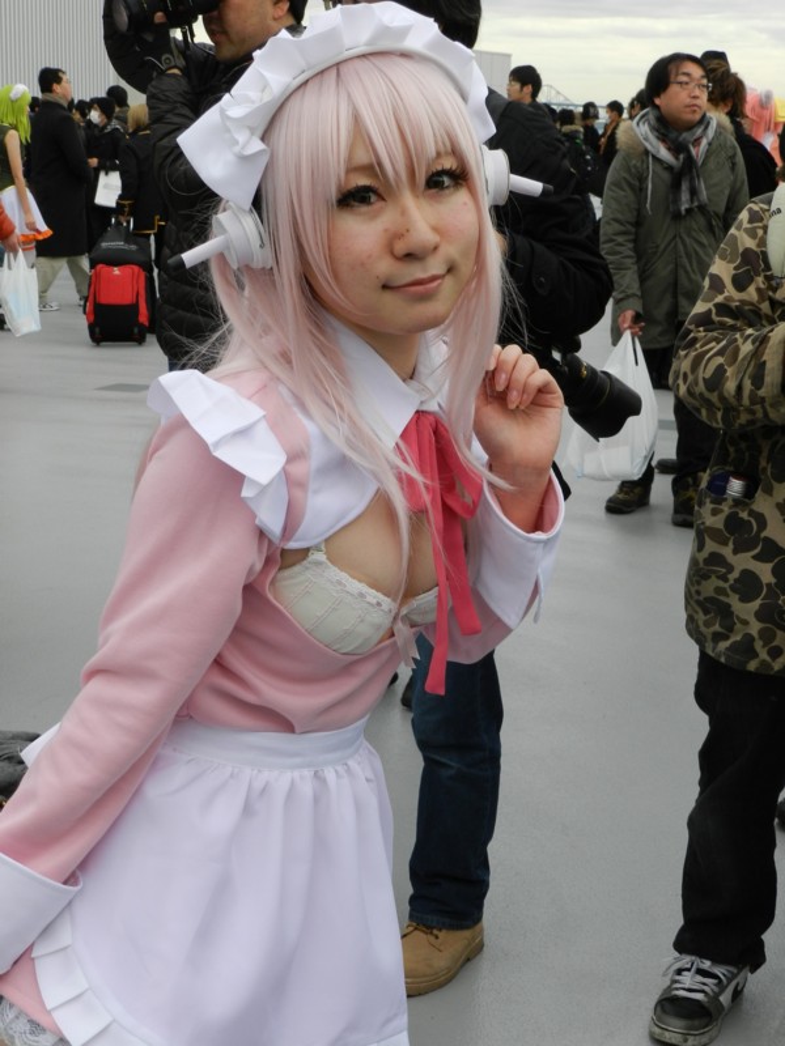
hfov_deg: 24.4
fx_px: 1814
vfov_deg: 32.2
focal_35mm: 60
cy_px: 523
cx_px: 392
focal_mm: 10.7
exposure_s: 1/400
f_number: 4.6
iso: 160
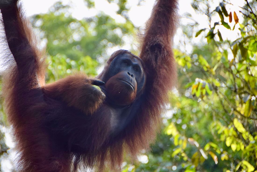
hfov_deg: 6.9
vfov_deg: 4.6
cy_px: 86
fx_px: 2142
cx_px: 128
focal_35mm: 300
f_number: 5.6
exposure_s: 1/500
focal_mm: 200
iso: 400
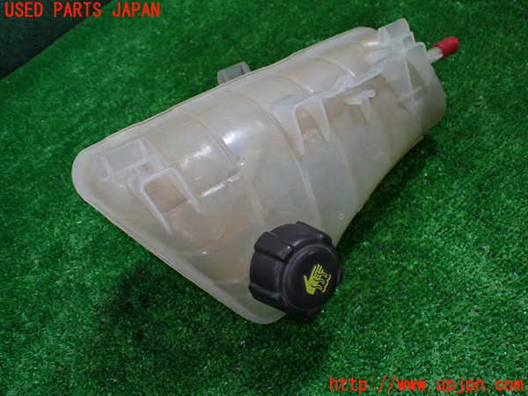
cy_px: 198
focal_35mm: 30
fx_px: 458
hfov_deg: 60.0
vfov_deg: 46.8
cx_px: 264
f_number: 2.3
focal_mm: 5.4
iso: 400
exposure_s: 1/125
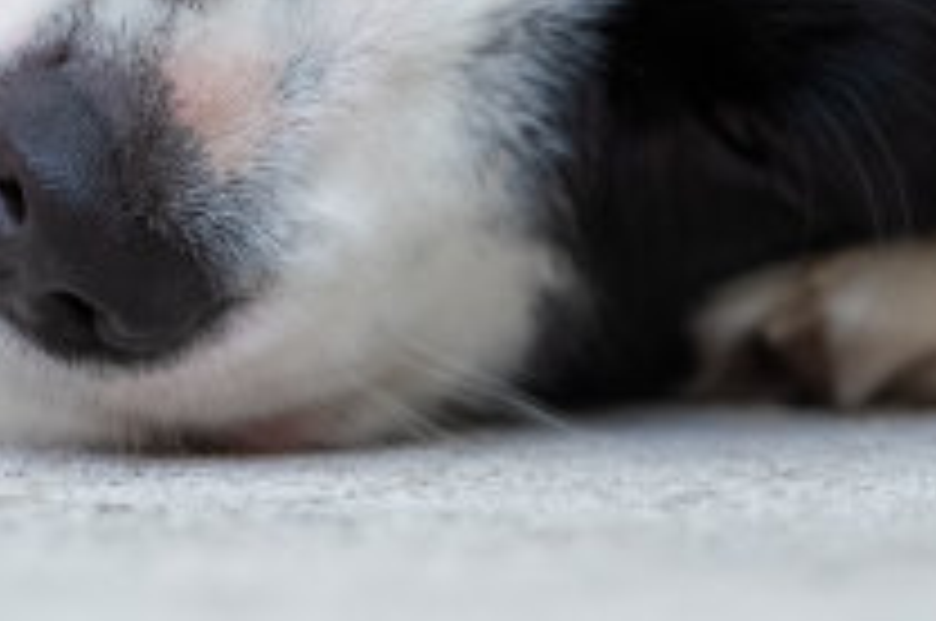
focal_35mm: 457
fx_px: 11864
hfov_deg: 4.5
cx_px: -68
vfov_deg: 3.0
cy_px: -225
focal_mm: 155
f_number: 3.2
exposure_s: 1/200
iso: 1000
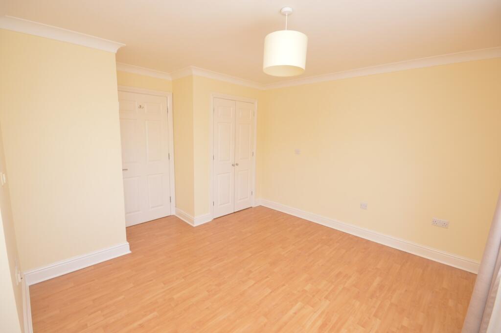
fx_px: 208
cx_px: 250
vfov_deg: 77.2
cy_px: 166
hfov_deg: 100.5
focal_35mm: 15
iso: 200
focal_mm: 10
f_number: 10
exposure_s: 1/13
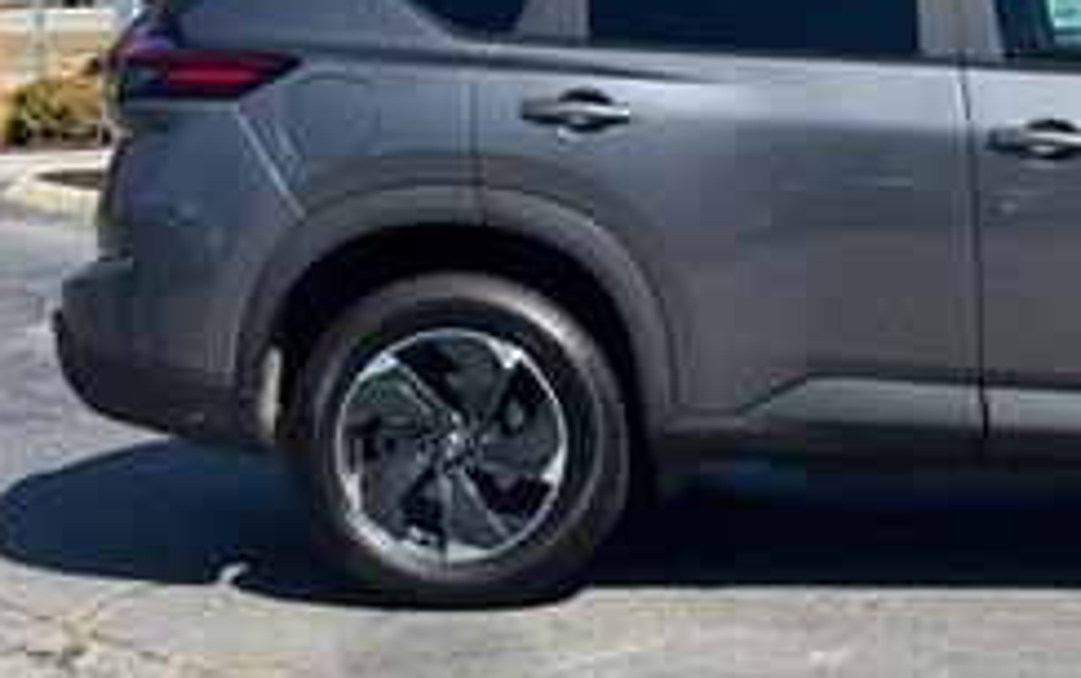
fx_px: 3096
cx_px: 1072
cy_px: 142
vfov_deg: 12.4
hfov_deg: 19.3
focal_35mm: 105
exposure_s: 1/2959
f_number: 1.78
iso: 64
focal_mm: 6.76
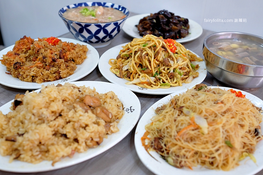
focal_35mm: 35
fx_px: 256
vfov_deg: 37.9
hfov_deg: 54.4
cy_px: 88
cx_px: 132
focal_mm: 23
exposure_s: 1/90
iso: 1000
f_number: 3.6
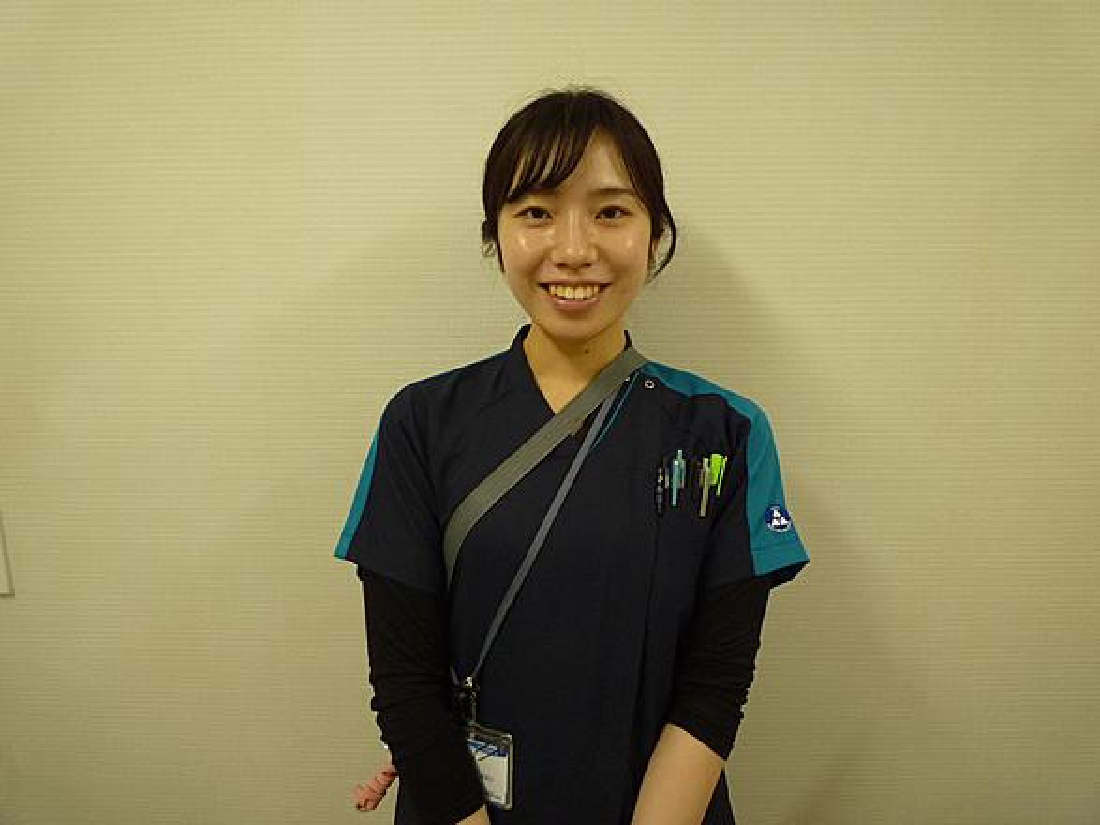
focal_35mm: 25
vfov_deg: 54.9
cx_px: 550
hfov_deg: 69.4
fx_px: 794
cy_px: 412
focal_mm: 4.4
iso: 250
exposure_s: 1/30
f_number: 2.8
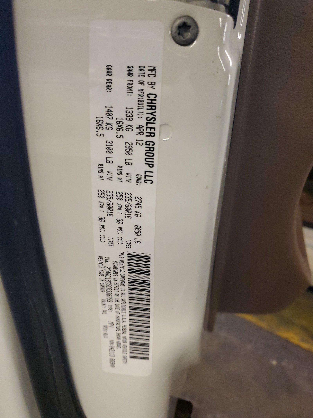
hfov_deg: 53.1
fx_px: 313
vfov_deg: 67.3
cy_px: 209
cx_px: 156
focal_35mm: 26
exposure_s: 1/60.2
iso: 298
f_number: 1.5
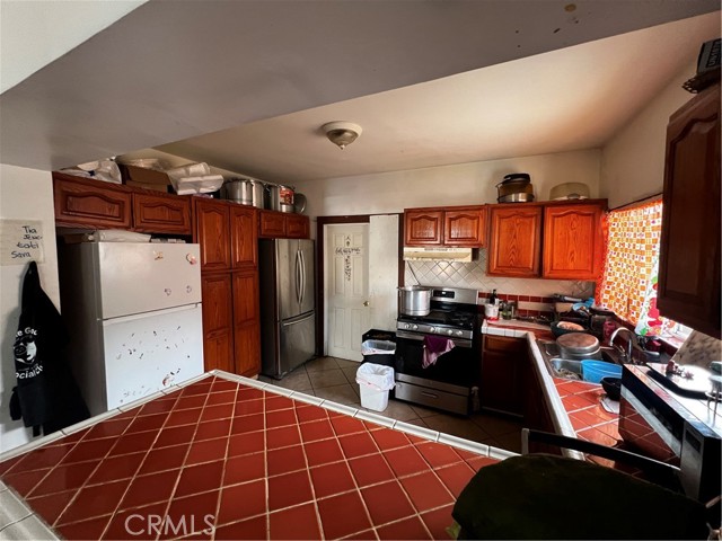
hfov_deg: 106.2
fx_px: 271
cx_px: 361
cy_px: 270
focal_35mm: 13
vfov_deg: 89.9
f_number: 1.8
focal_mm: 1.57
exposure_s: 1/60
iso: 400
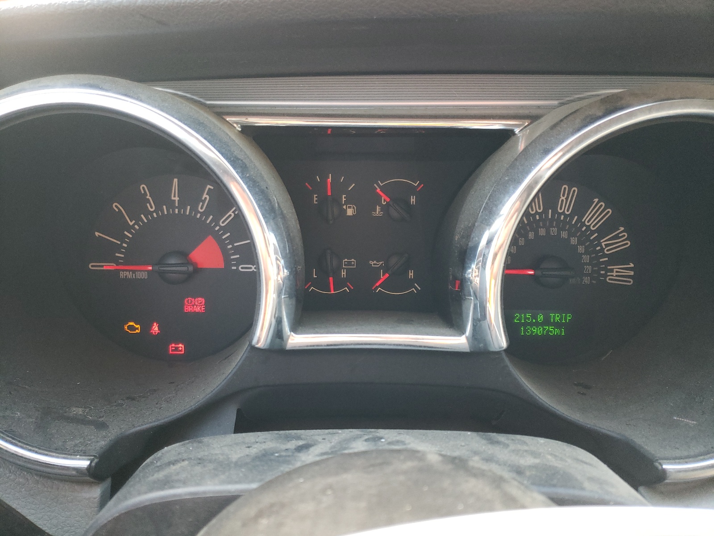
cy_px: 268
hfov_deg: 67.3
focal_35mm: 26
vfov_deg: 53.1
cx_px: 357
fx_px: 536
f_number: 1.5
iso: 144
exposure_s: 1/60.2
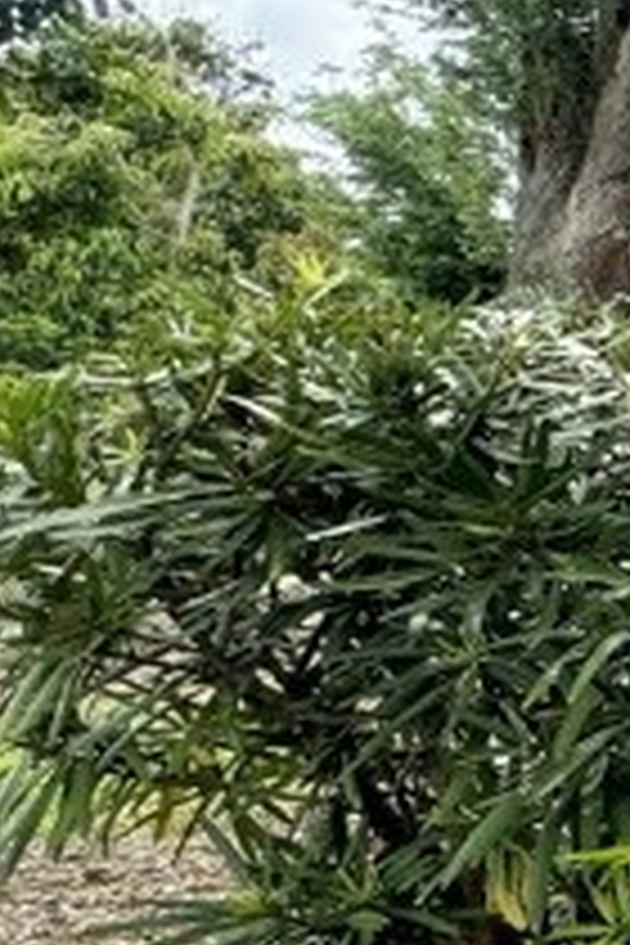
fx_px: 1864
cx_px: 2124
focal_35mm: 71
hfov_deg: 10.0
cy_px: 410
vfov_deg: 28.4
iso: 40
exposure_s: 1/537
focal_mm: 2.22
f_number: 2.2
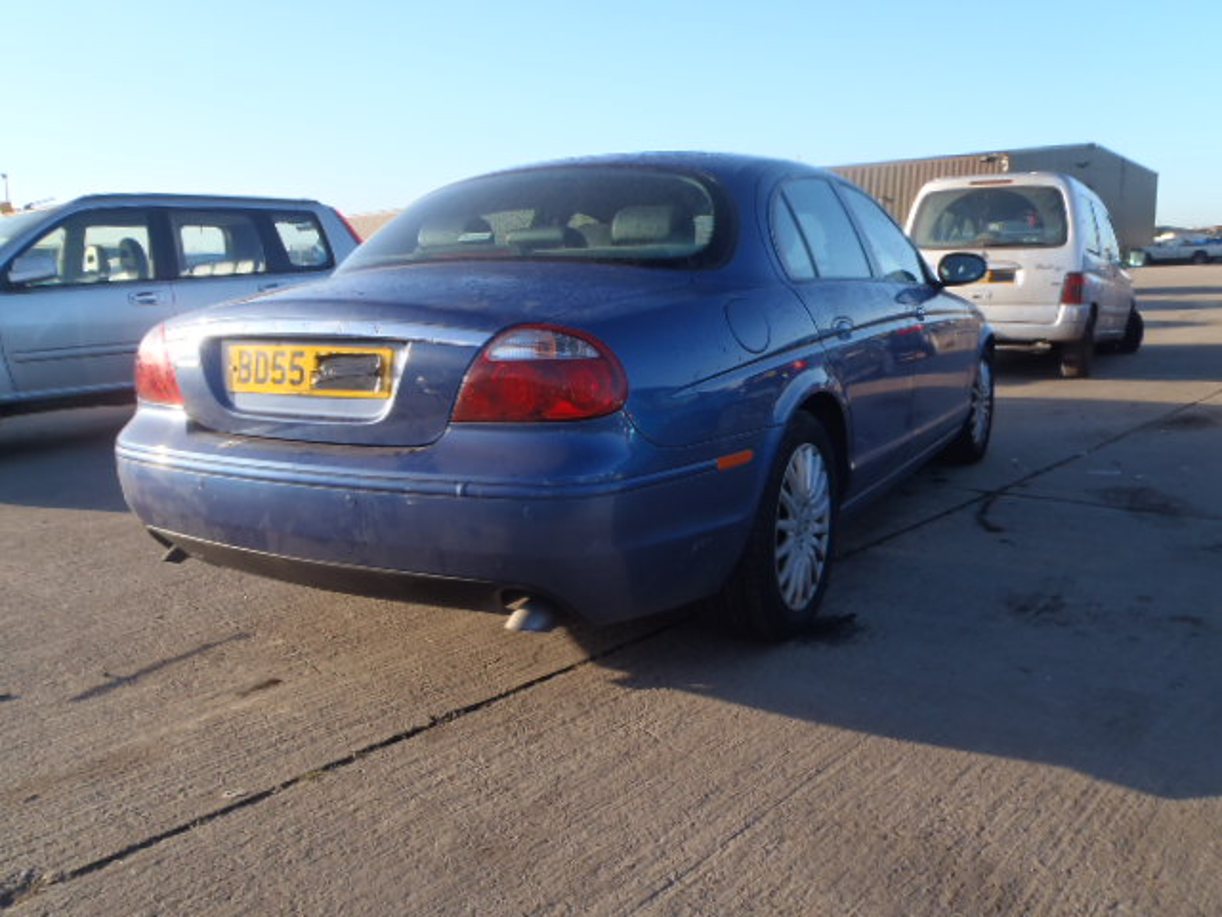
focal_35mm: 28
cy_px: 458
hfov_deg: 63.4
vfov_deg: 49.7
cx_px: 611
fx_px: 988
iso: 80
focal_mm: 5
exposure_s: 1/200
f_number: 4.5
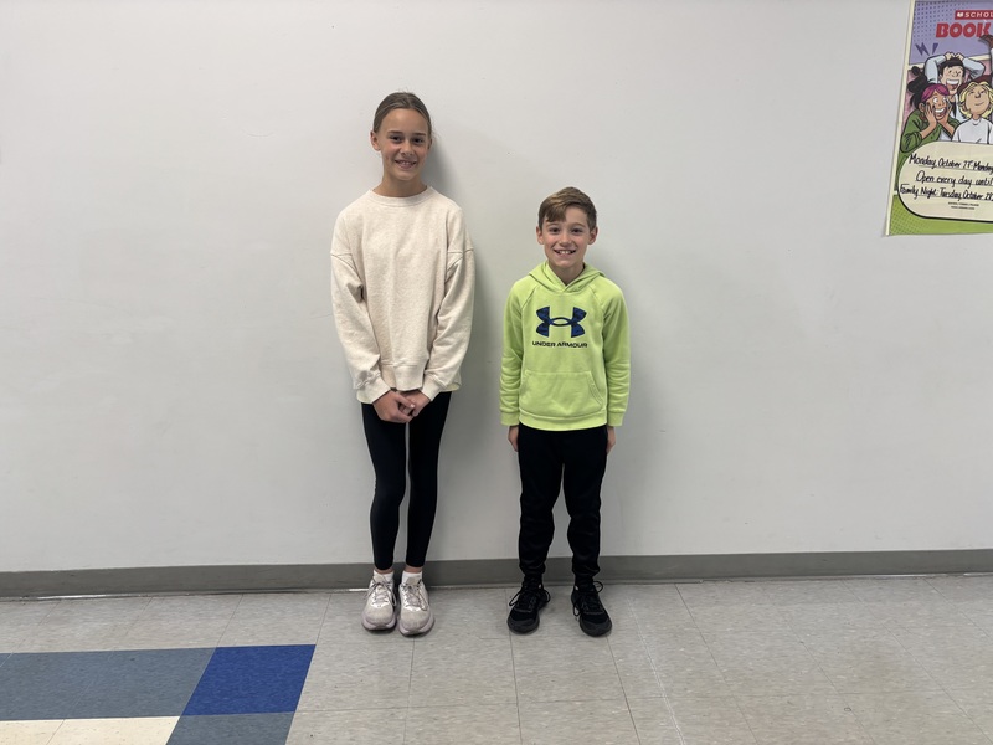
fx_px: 746
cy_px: 372
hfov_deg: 67.3
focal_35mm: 26
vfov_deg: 53.1
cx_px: 496
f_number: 1.6
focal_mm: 5.96
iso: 100
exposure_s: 1/120
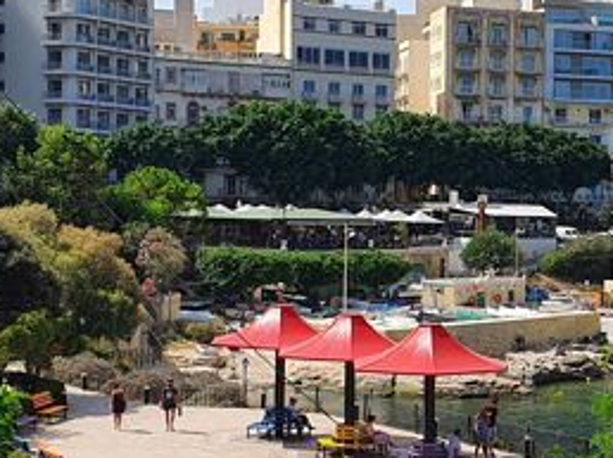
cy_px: 247
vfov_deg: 16.2
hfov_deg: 21.1
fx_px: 1610
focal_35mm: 91
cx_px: 561
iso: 50
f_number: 2.4
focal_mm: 4.32
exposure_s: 1/1476
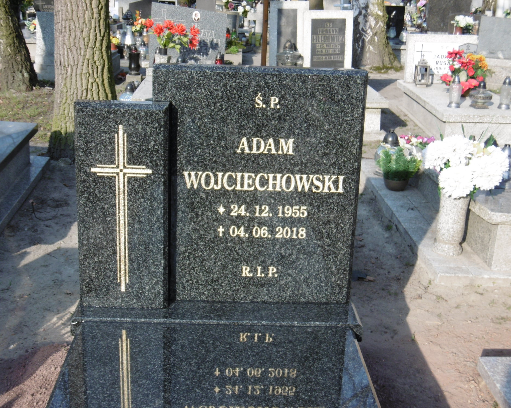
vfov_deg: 28.1
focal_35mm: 54
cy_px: 205
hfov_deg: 34.7
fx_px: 817
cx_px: 239
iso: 100
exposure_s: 1/250
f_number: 4
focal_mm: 9.2
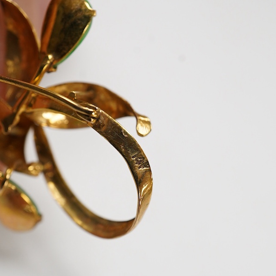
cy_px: 162
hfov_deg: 29.6
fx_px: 523
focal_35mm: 58
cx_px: 137
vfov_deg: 29.5
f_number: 11
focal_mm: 30
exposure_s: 1/125
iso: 1250
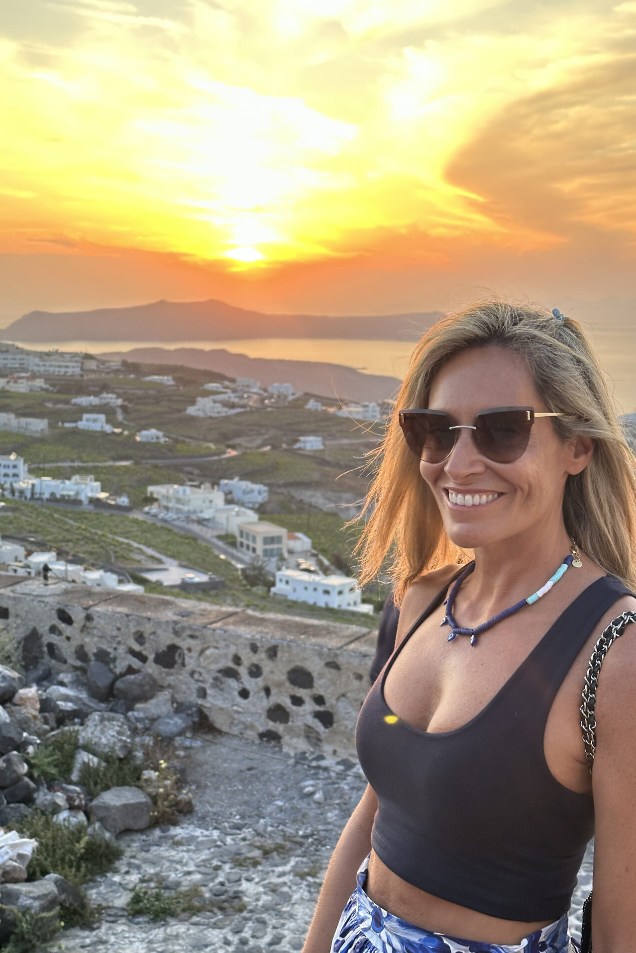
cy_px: 477
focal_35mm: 50
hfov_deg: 27.0
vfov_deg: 39.6
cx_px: 324
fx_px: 1325
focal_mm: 6.86
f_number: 1.78
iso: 64
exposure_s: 1/200
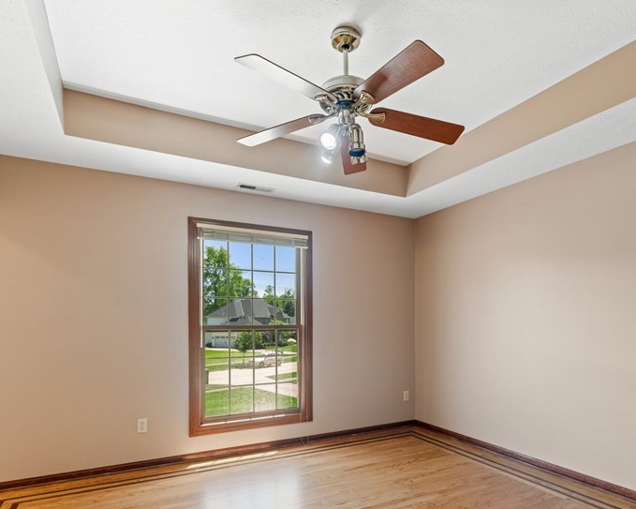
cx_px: 355
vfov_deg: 64.6
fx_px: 395
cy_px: 318
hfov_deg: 77.4
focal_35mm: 21
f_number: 2.8
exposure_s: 1/160
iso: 640
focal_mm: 14
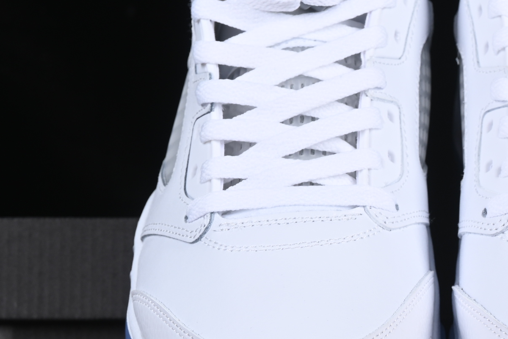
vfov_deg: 7.9
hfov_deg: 11.8
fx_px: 2455
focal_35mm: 174
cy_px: 256
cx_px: 433
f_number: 8
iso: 160
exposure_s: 1/100
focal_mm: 50
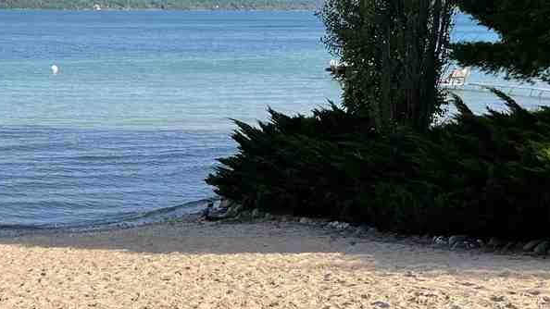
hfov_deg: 32.5
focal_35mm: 61
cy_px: 326
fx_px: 890
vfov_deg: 19.0
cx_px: 49
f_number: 1.6
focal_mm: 4.2
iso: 32
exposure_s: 1/1916
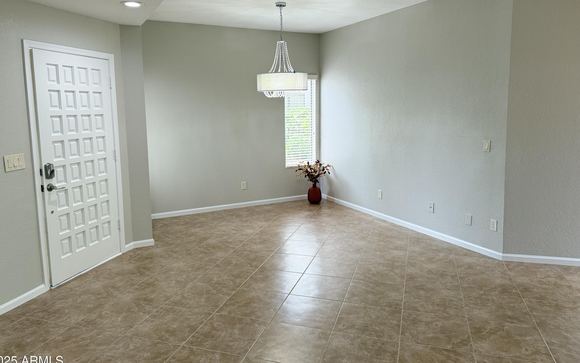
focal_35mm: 26
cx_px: 285
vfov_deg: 47.5
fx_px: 411
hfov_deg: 70.4
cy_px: 159
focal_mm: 6.76
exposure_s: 1/138
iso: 125
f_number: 1.78
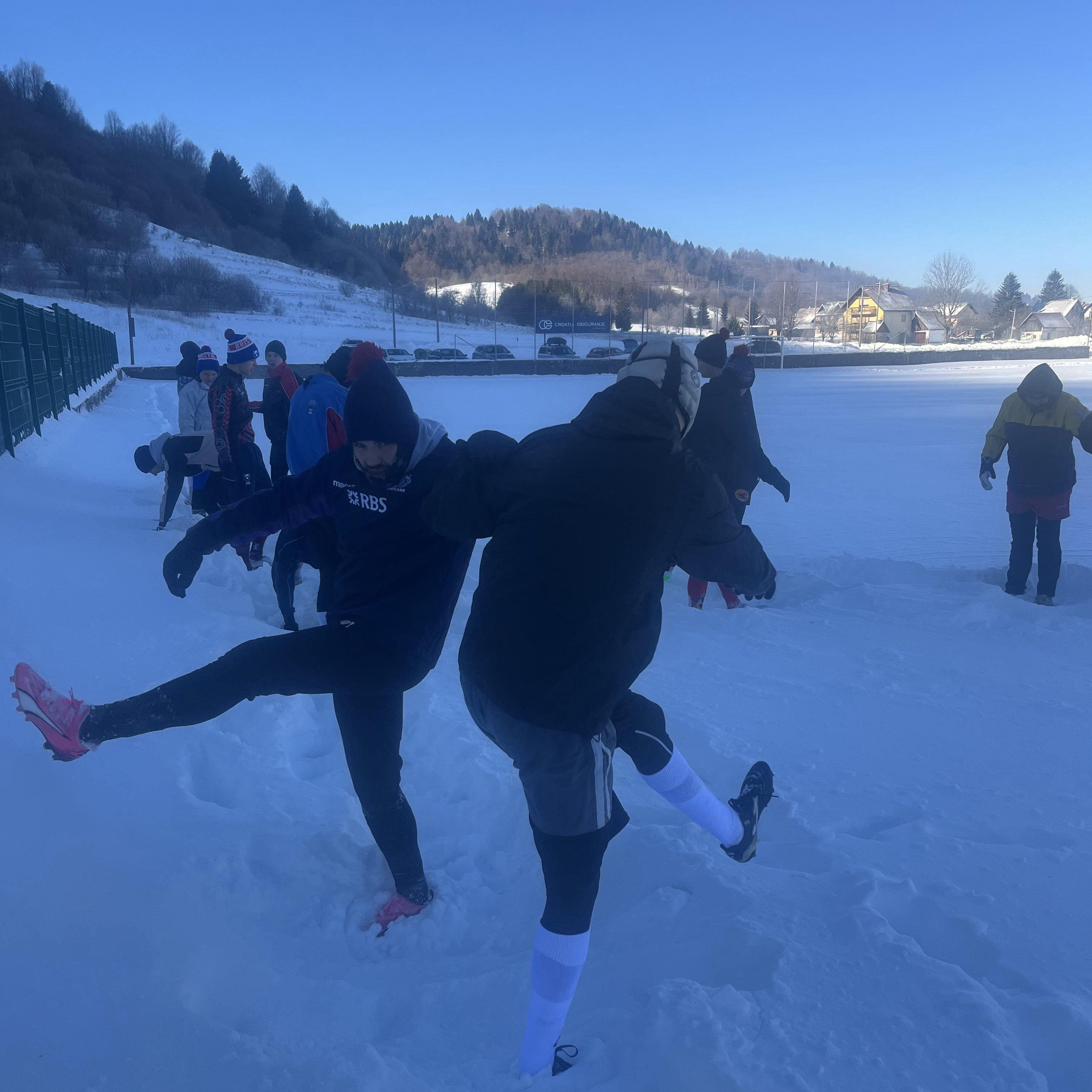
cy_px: 640
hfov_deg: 52.5
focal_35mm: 31
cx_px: 546
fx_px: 1106
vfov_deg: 52.3
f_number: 1.6
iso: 50
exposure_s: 1/2024
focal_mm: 5.1
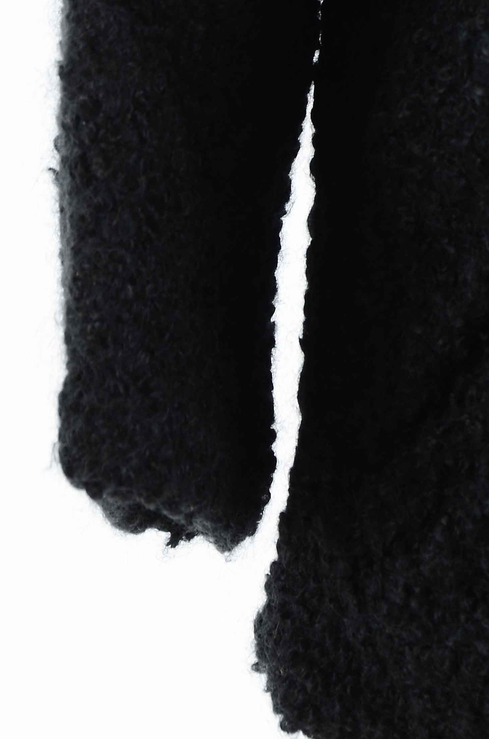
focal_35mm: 353
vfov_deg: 5.8
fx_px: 7226
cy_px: 128
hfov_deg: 3.9
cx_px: 480
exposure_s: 1/80
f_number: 7.1
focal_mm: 105
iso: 160
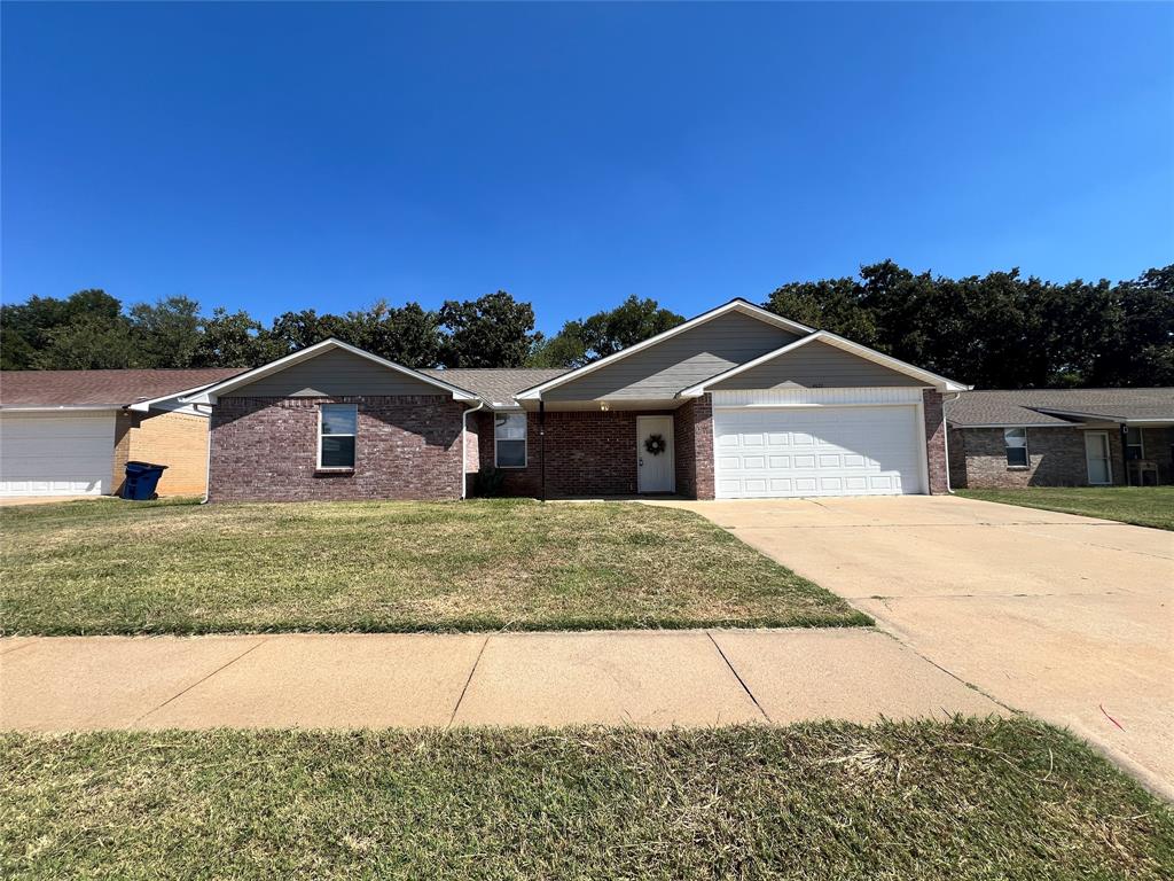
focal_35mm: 13
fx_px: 441
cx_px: 587
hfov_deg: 106.2
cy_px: 440
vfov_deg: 89.9
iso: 32
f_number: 1.8
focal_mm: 1.57
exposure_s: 1/1623
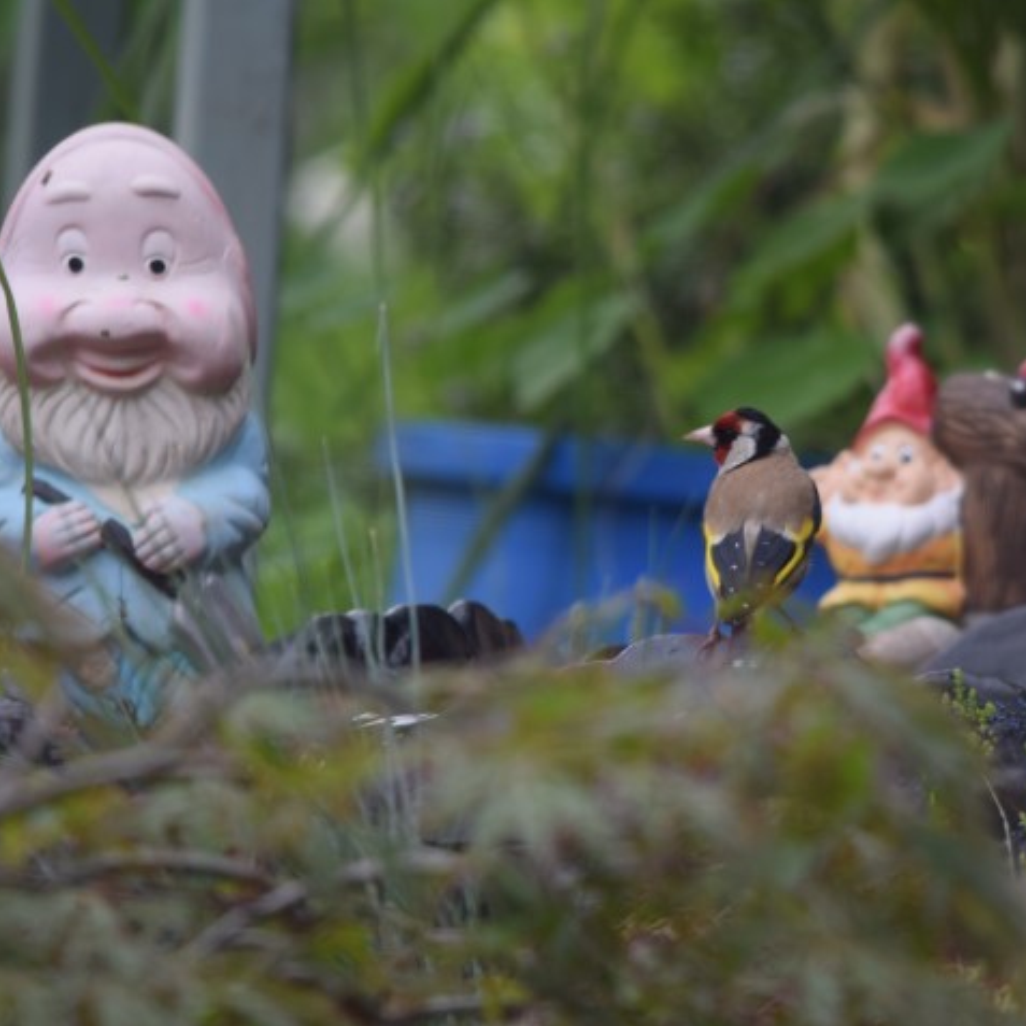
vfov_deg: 2.0
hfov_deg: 2.0
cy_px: 514
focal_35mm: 865
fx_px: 29006
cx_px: 688
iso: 400
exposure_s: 1/320
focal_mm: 450
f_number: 6.3
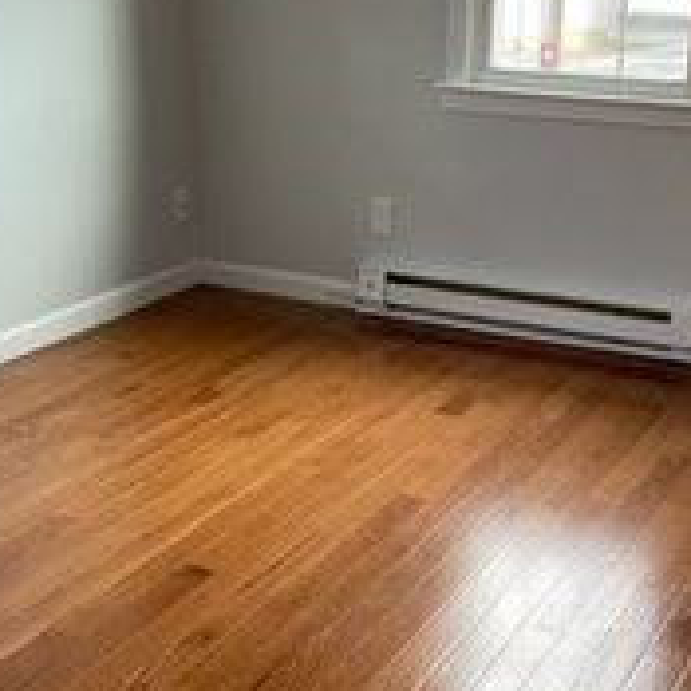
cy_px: 419
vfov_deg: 29.0
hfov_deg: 29.0
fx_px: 1332
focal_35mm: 59
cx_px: 387
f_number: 1.6
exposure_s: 1/120
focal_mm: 5.1
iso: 125
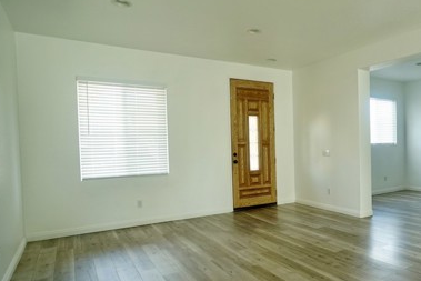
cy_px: 154
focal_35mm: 27
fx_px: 316
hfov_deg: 62.3
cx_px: 330
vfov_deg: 47.9
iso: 640
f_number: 4
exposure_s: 1/60
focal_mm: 16
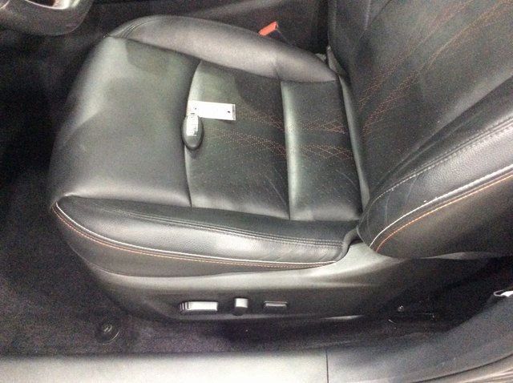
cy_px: 192
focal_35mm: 32
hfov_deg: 56.9
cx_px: 256
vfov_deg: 44.1
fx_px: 474
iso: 500
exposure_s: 1/15
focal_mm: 3.3
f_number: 2.4
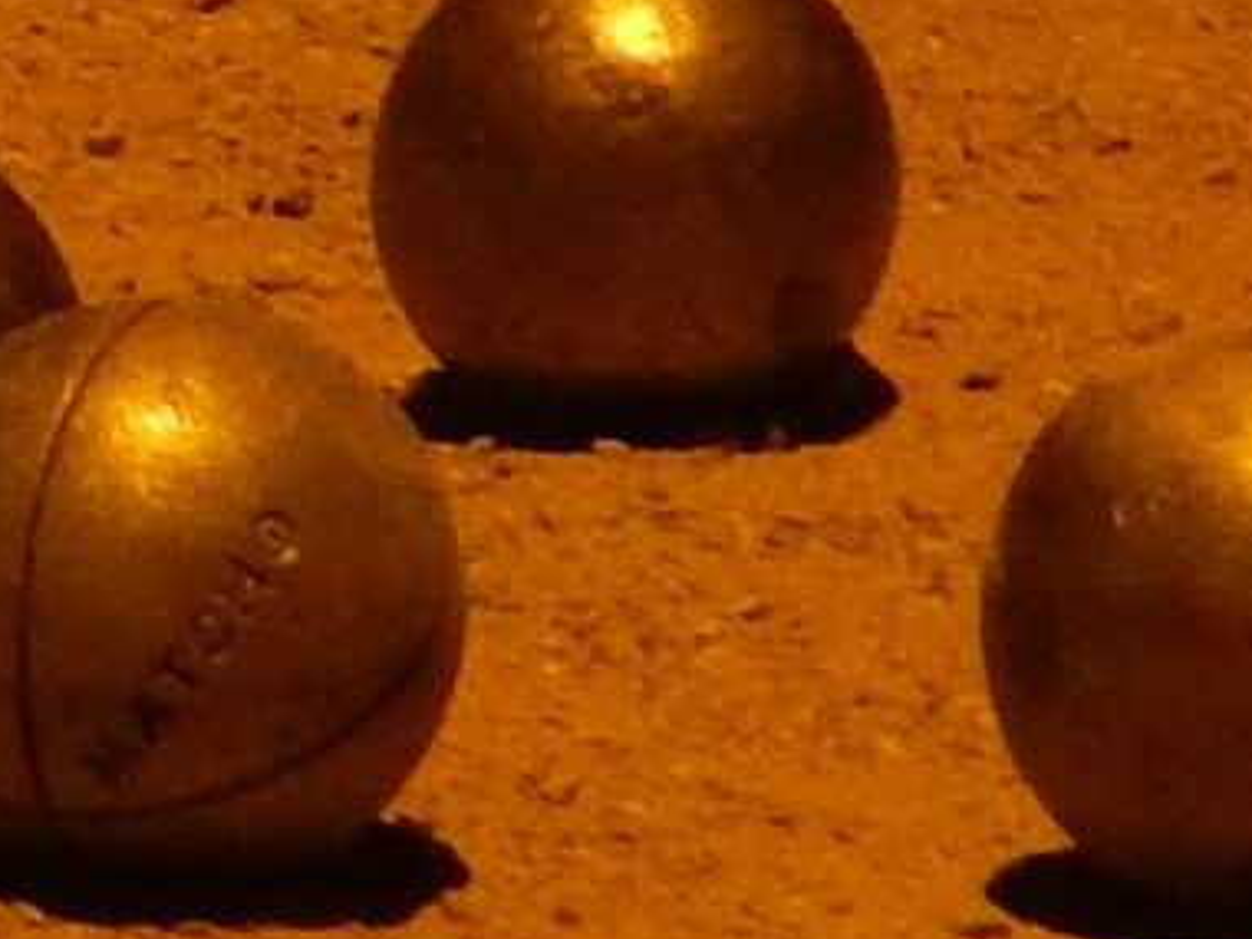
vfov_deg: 7.2
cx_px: -754
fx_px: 7414
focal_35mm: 205
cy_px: 300
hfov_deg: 9.3
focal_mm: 6.8
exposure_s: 1/30
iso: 280
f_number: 3.4
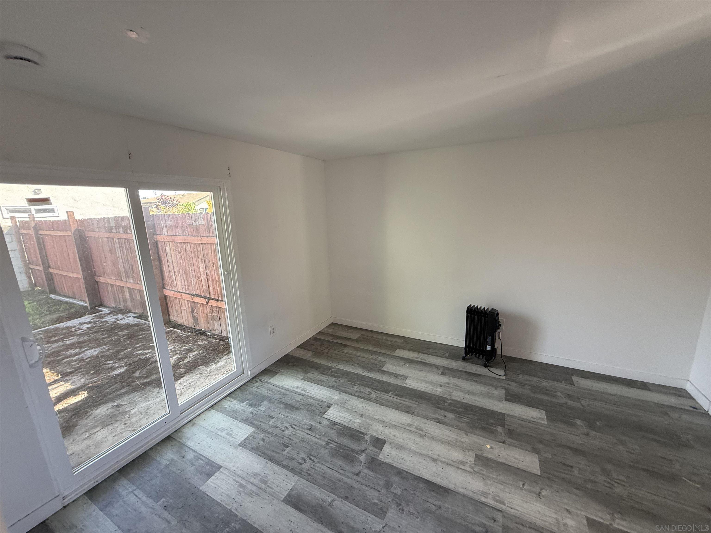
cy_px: 266
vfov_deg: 85.7
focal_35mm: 14
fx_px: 288
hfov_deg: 102.1
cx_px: 356
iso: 200
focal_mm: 2.22
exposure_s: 1/99
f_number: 2.2
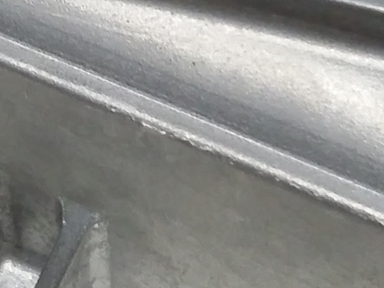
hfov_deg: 13.3
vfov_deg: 10.0
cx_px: 129
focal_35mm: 148
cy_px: 69
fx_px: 1641
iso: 160
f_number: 2.4
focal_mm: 3.4
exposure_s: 1/17
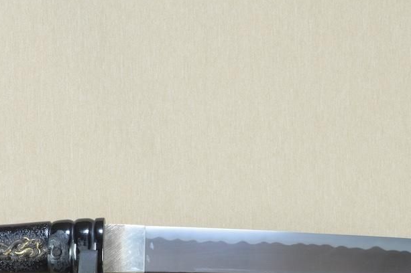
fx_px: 1015
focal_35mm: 89
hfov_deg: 22.8
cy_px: 272
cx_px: 269
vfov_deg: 15.1
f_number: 11
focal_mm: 26
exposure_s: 1/2
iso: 400
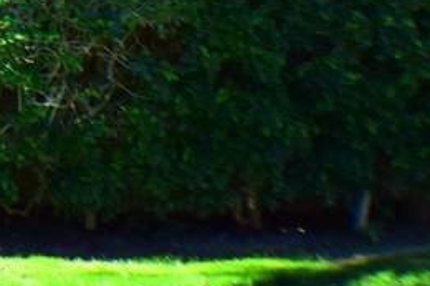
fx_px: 2113
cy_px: -374
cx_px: -452
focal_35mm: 177
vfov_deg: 7.3
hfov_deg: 10.6
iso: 400
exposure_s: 1/250
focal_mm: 24
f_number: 8
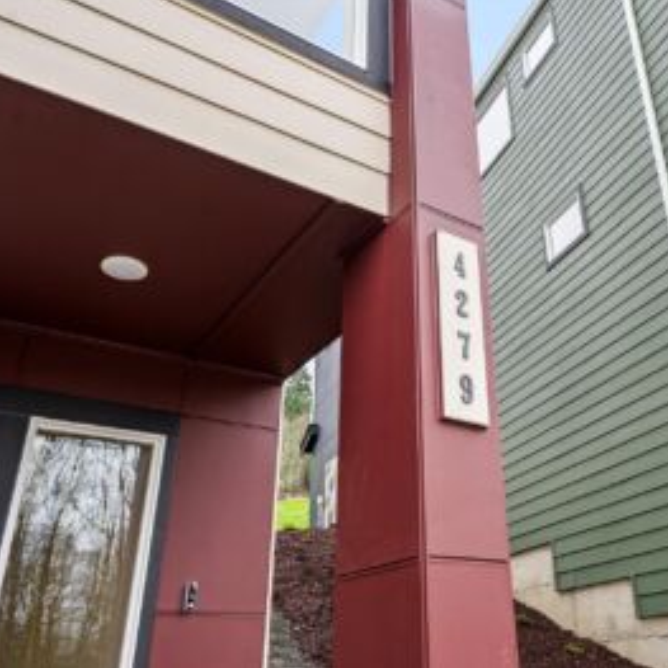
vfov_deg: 52.5
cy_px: 331
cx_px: 444
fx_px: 677
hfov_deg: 51.6
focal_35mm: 31
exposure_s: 1/30
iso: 250
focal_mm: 24
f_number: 7.1
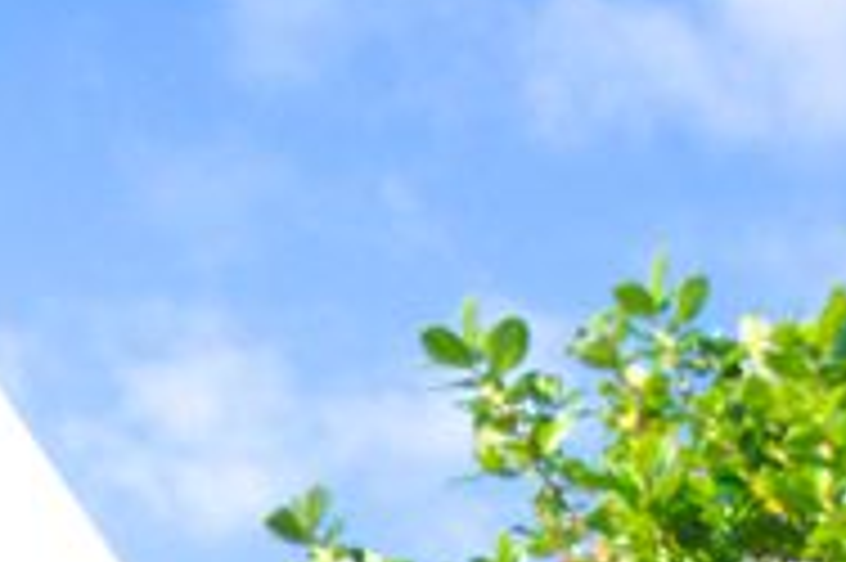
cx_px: -184
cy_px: 1088
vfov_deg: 9.1
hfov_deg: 13.9
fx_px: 3357
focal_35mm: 143
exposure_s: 1/500
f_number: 2.8
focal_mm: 7.5
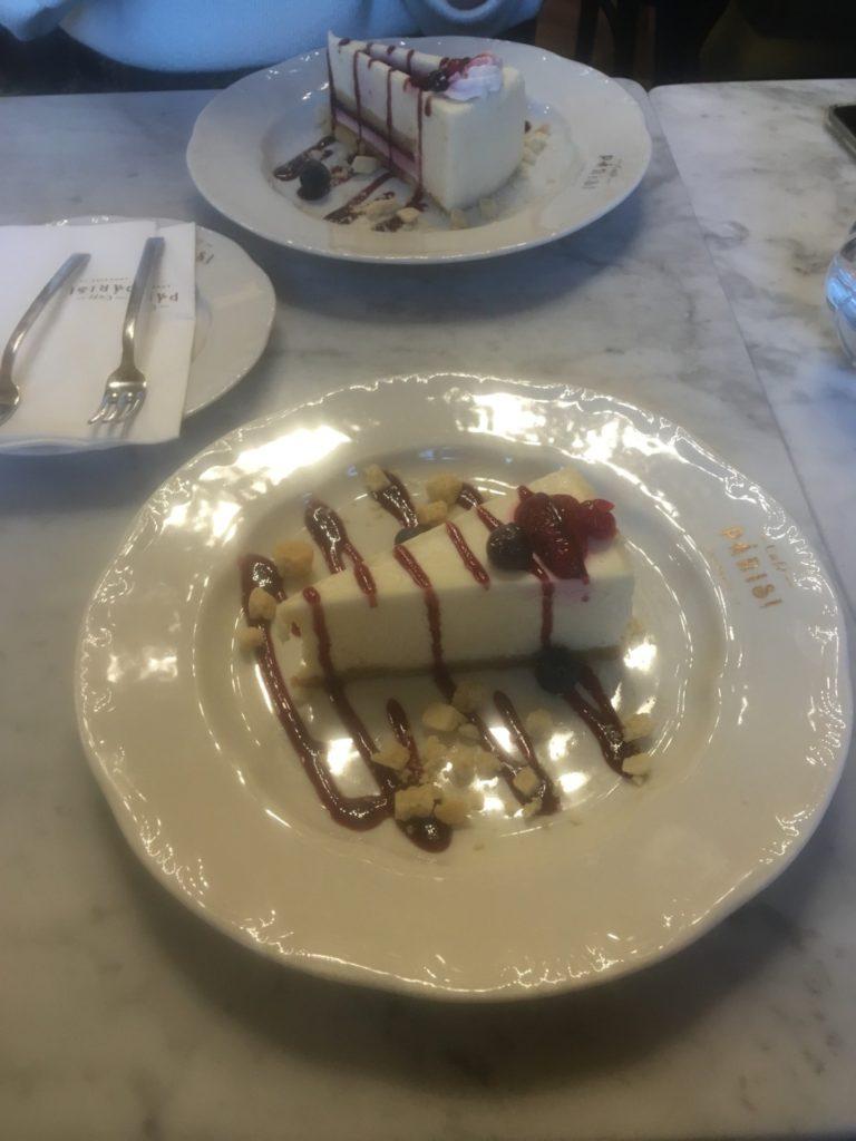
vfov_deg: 61.7
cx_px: 428
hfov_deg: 48.2
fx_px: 956
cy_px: 570
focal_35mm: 29
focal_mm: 4.15
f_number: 2.2
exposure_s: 1/33
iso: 100
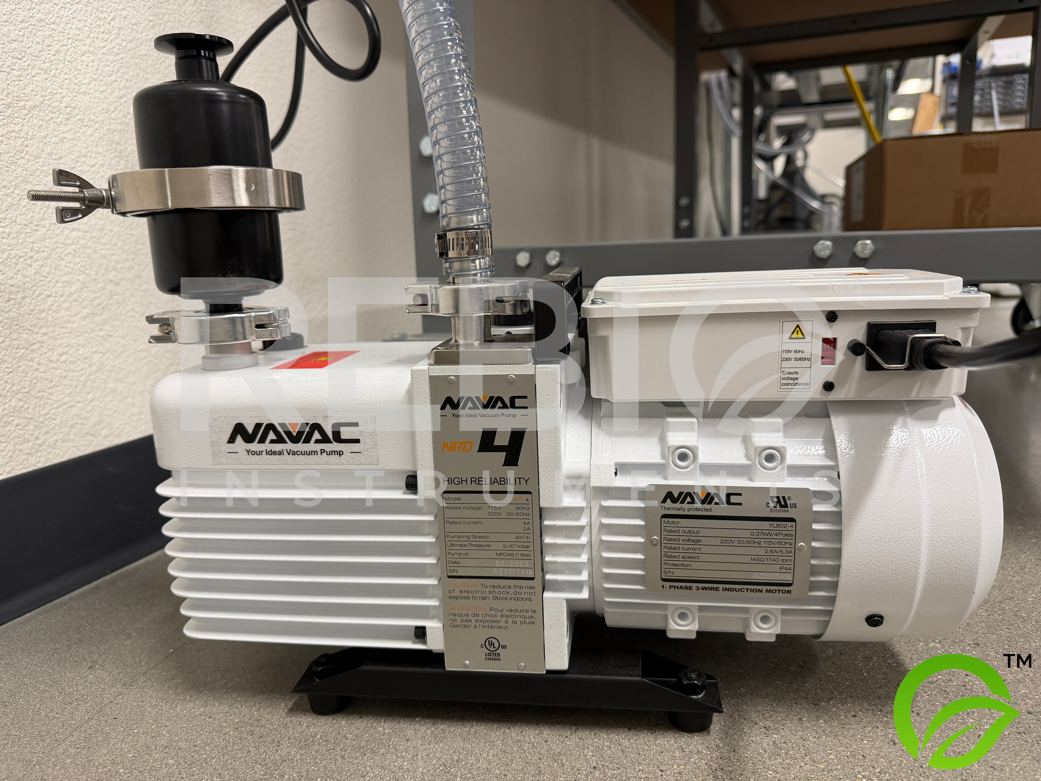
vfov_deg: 56.8
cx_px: 520
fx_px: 722
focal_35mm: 24
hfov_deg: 71.6
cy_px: 390
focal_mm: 6.76
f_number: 1.78
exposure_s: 1/102
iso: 200
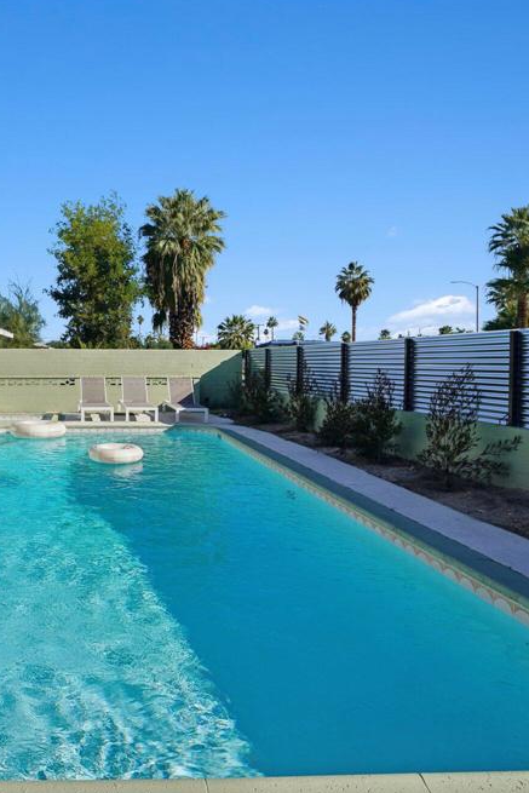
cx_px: 85
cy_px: 397
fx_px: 551
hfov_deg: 47.6
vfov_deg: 71.5
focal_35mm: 25
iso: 100
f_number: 8
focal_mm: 16
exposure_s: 1/500
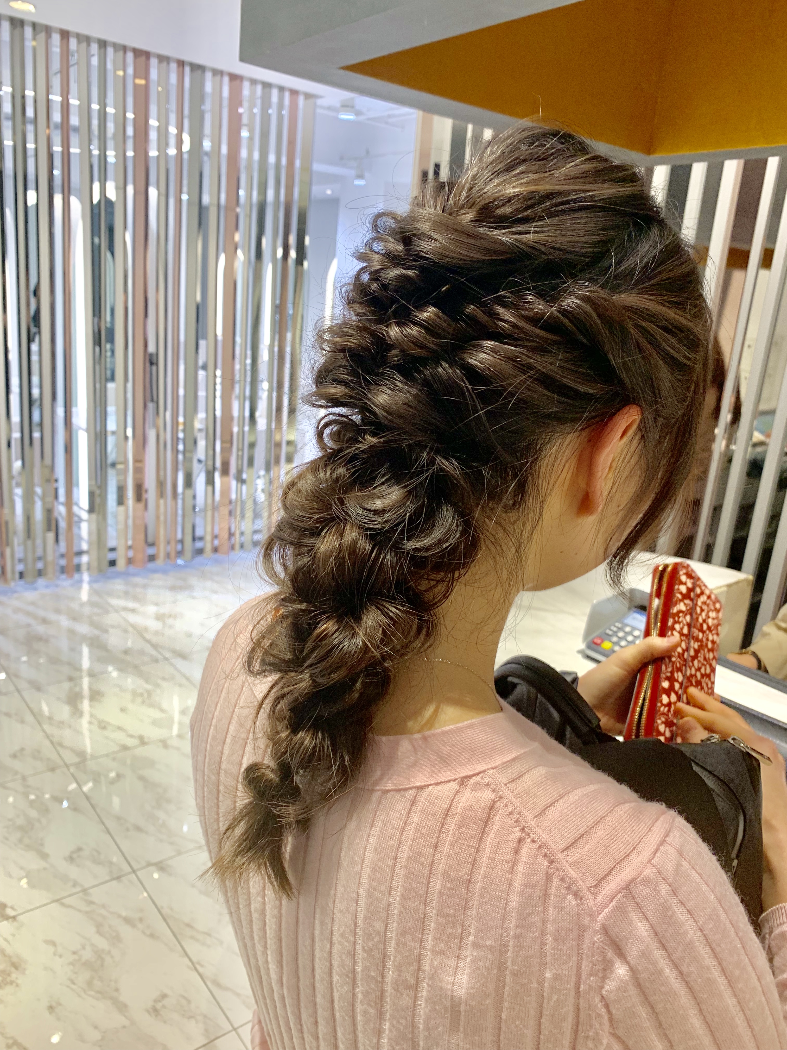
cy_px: 525
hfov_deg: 53.1
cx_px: 394
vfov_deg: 67.3
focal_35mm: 26
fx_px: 788
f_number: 1.8
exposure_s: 1/50
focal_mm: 4.25
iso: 50
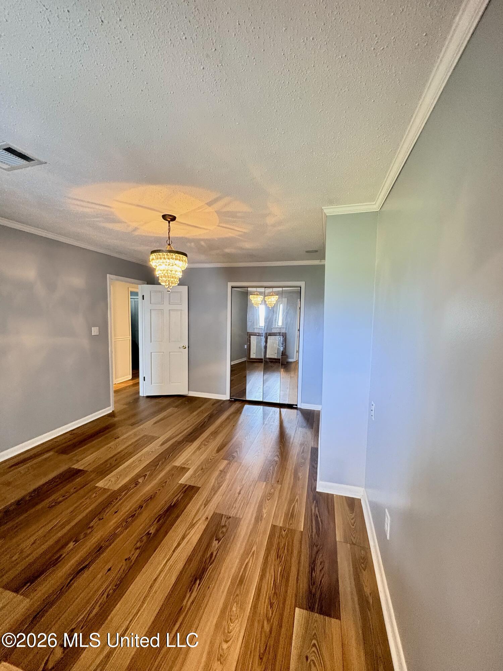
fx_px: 271
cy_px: 336
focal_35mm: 14
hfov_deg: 85.7
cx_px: 252
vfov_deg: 102.1
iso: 800
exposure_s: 1/40
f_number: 2.2
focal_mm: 2.22
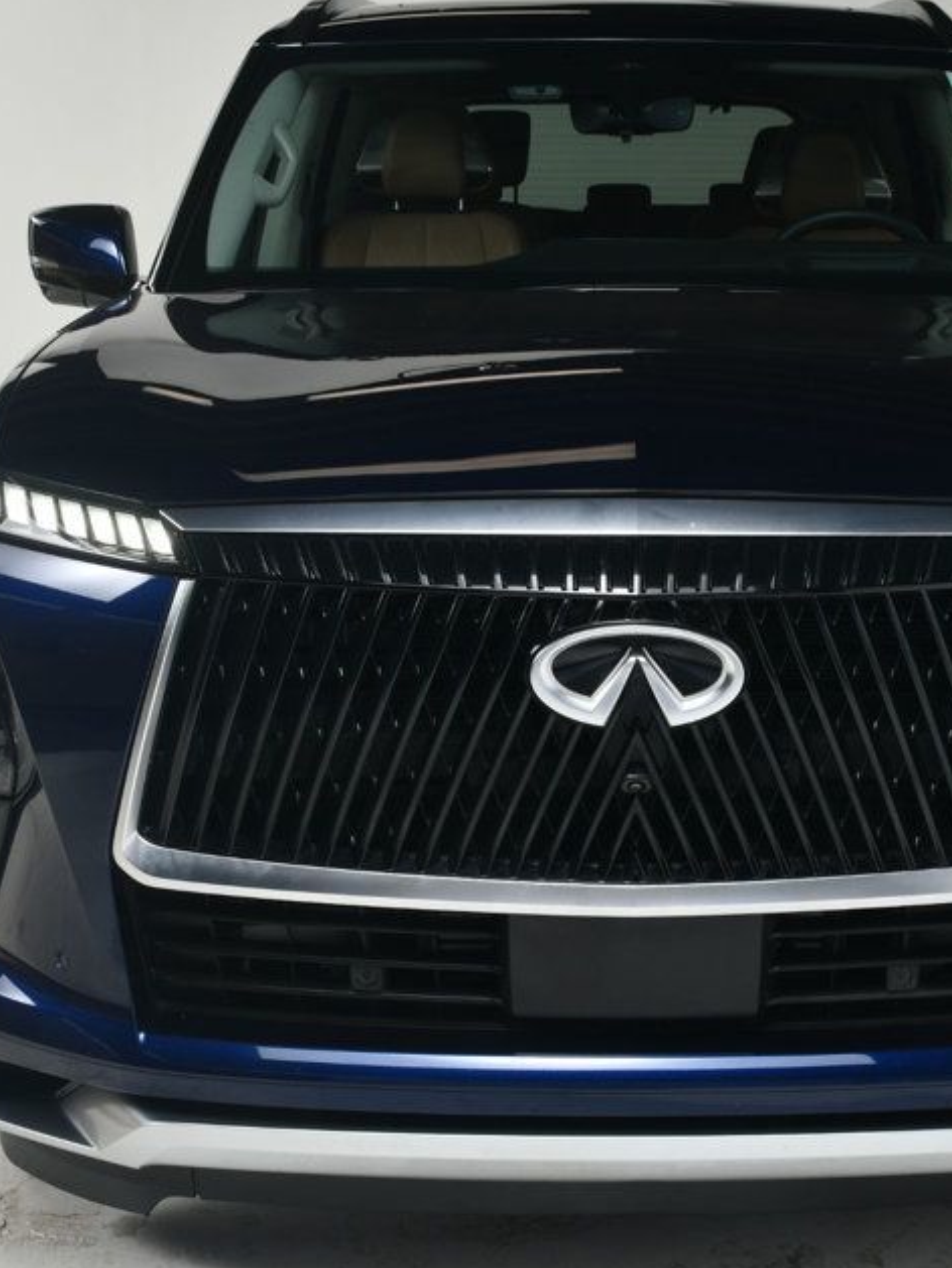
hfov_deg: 23.9
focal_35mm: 61
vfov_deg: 31.7
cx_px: 656
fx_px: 2236
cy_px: 611
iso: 100
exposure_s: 1/160
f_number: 11
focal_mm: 26
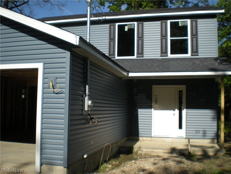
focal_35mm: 38
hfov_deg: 49.0
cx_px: 116
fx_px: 254
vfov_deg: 37.7
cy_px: 87
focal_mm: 6.3
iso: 64
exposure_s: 1/561
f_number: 4.6
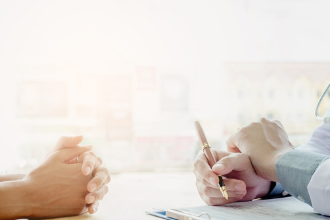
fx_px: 568
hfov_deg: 32.4
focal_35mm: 62
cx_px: 161
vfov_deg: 21.8
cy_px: 153
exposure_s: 1/320
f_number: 3.2
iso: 250
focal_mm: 28.9
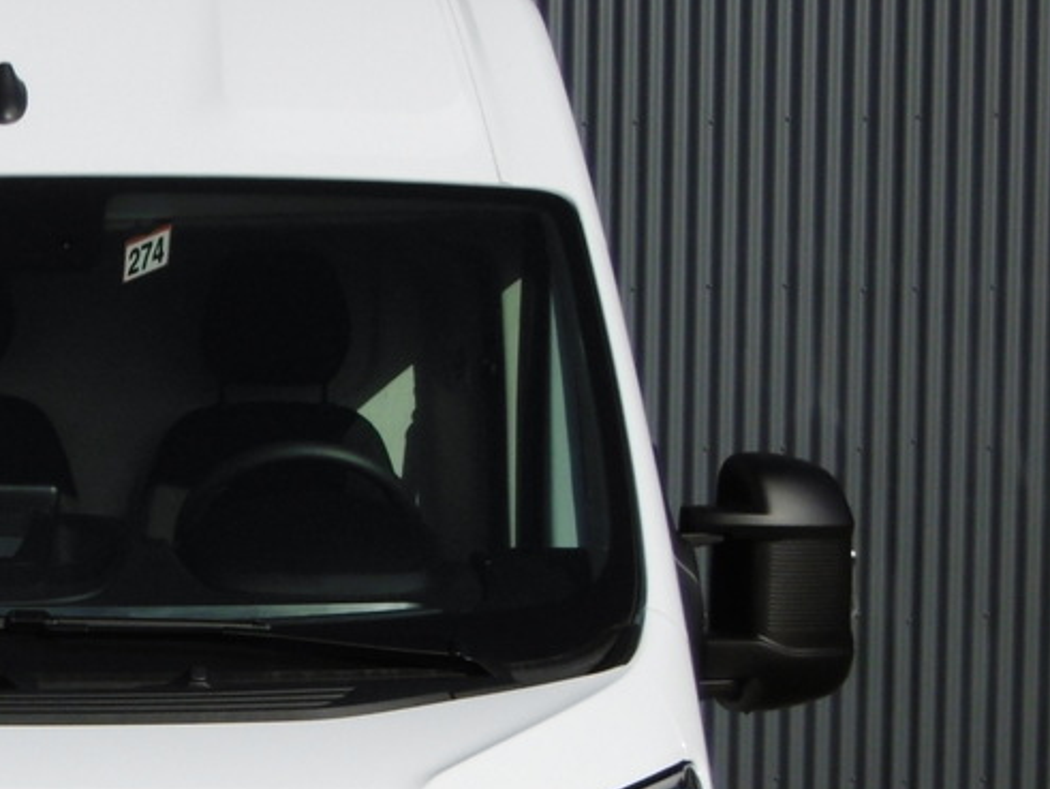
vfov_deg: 13.9
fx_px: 3187
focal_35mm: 105
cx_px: -105
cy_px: 785
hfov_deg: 18.0
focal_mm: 7.7
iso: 100
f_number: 9.7
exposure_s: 1/320
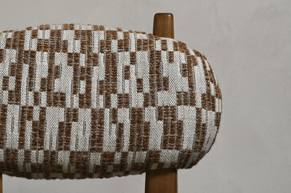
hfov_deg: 19.7
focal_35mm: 103
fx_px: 832
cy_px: 68
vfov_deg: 13.3
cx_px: 74
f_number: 4
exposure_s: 1/60
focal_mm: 59
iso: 500
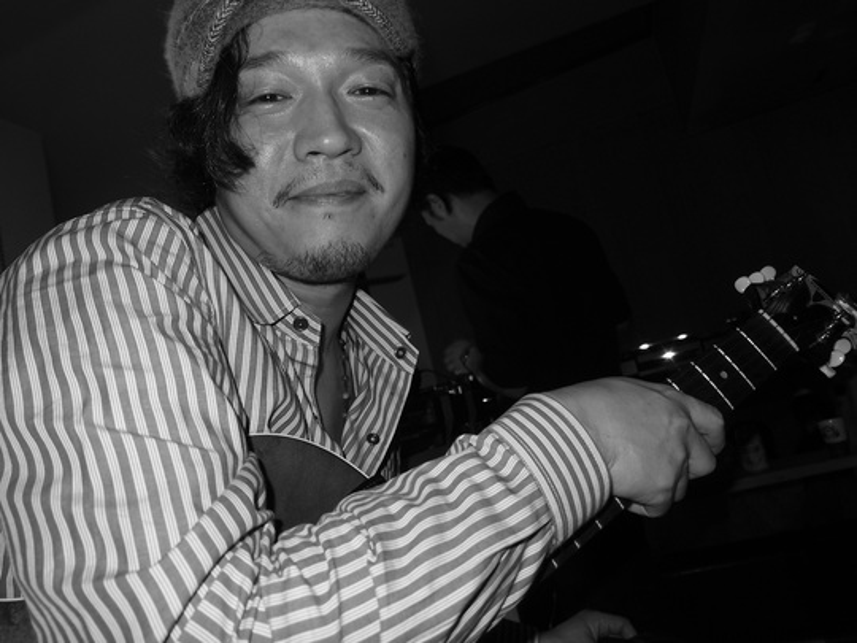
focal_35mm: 28
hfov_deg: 63.4
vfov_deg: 49.7
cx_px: 428
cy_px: 322
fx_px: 693
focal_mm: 6
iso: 125
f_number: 2.2
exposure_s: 1/30
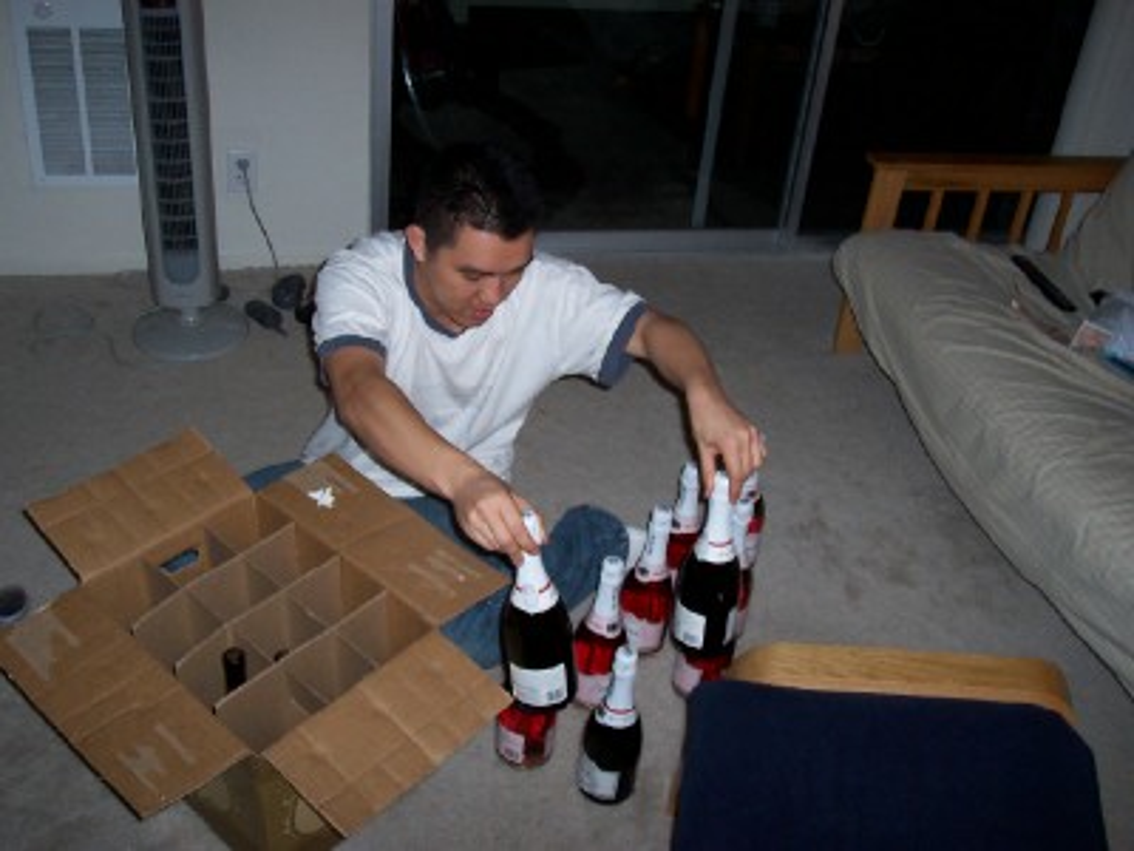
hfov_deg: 50.1
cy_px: 426
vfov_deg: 38.7
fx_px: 1212
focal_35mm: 37
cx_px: 567
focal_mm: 5.6
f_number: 2.8
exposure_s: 1/60
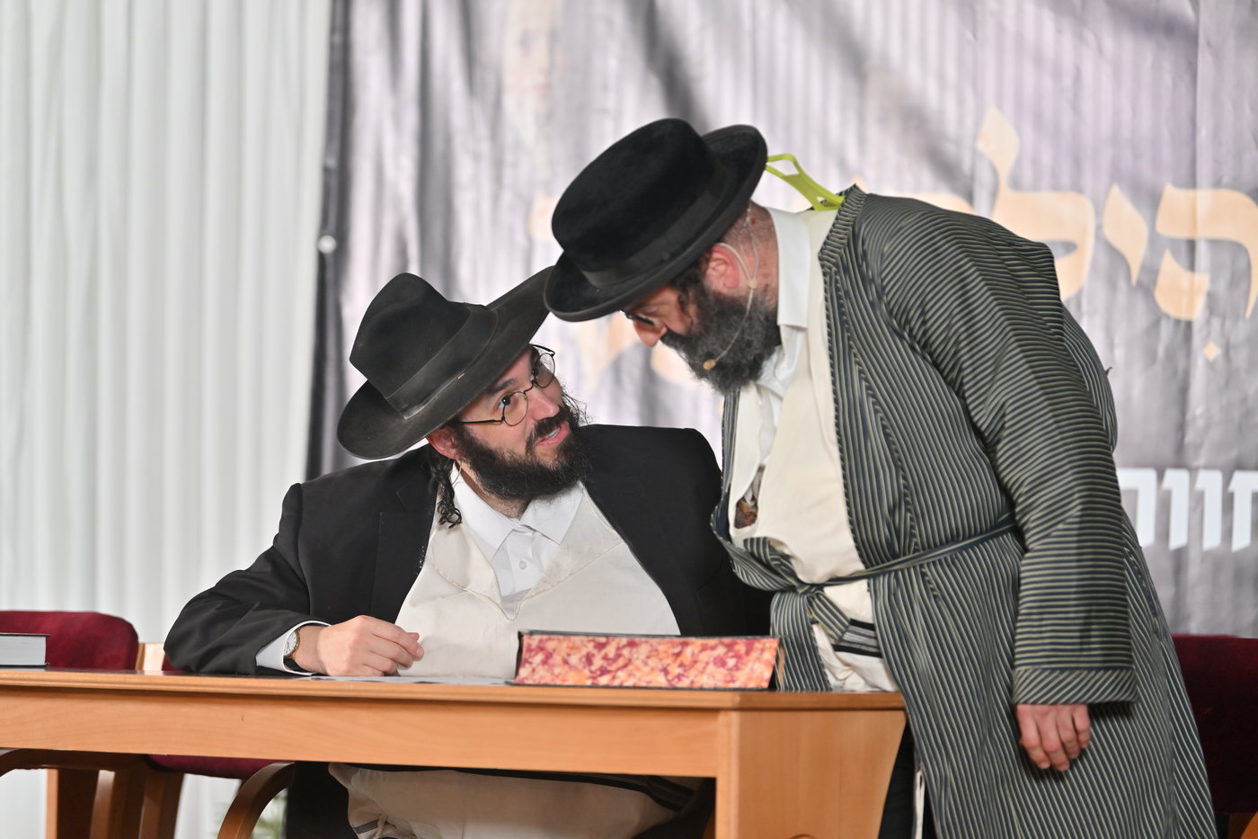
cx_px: 629
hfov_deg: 12.8
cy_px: 420
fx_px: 5590
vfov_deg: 8.6
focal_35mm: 160
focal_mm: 160
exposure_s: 1/125
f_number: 2.8
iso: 500
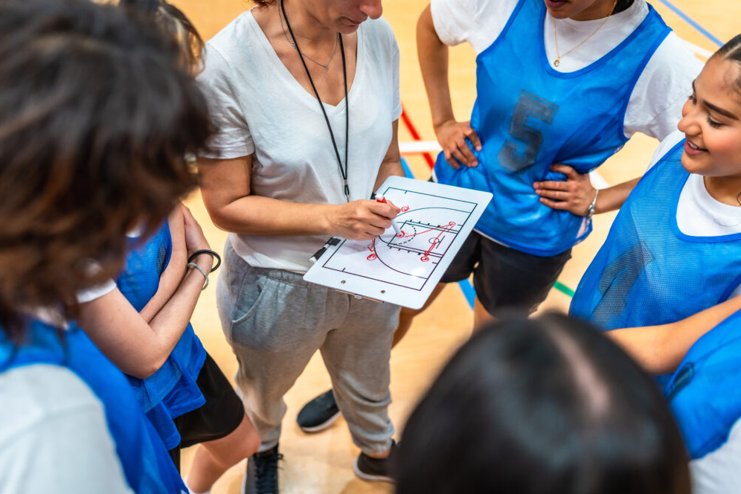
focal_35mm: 36
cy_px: 244
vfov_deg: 36.9
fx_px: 741
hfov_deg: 53.1
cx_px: 373
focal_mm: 35
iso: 250
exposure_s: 1/400
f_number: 2
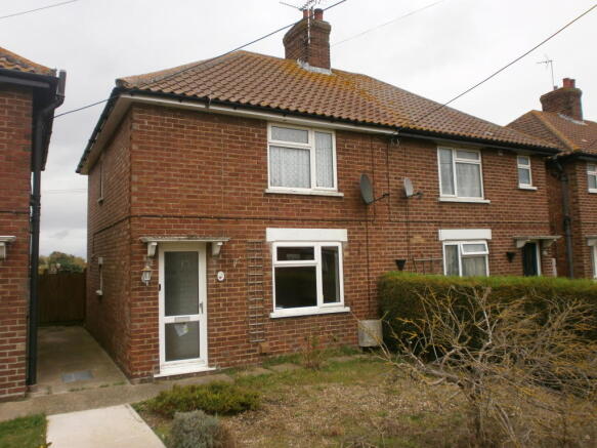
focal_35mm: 27
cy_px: 224
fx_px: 466
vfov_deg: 51.3
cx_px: 298
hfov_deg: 65.3
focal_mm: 4.8
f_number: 2.9
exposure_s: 1/500
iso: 100
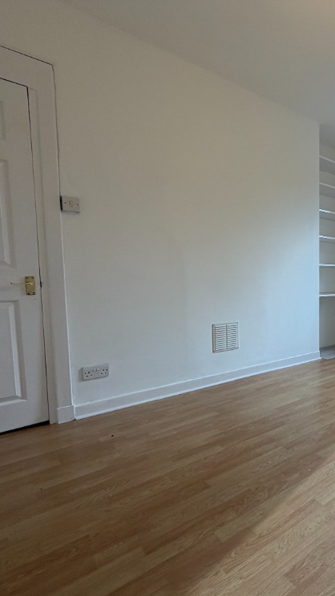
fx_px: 332
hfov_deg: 46.4
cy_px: 306
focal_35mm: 21
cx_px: 322
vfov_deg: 83.8
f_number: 2.2
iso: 64
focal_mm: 2.22
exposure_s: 1/100
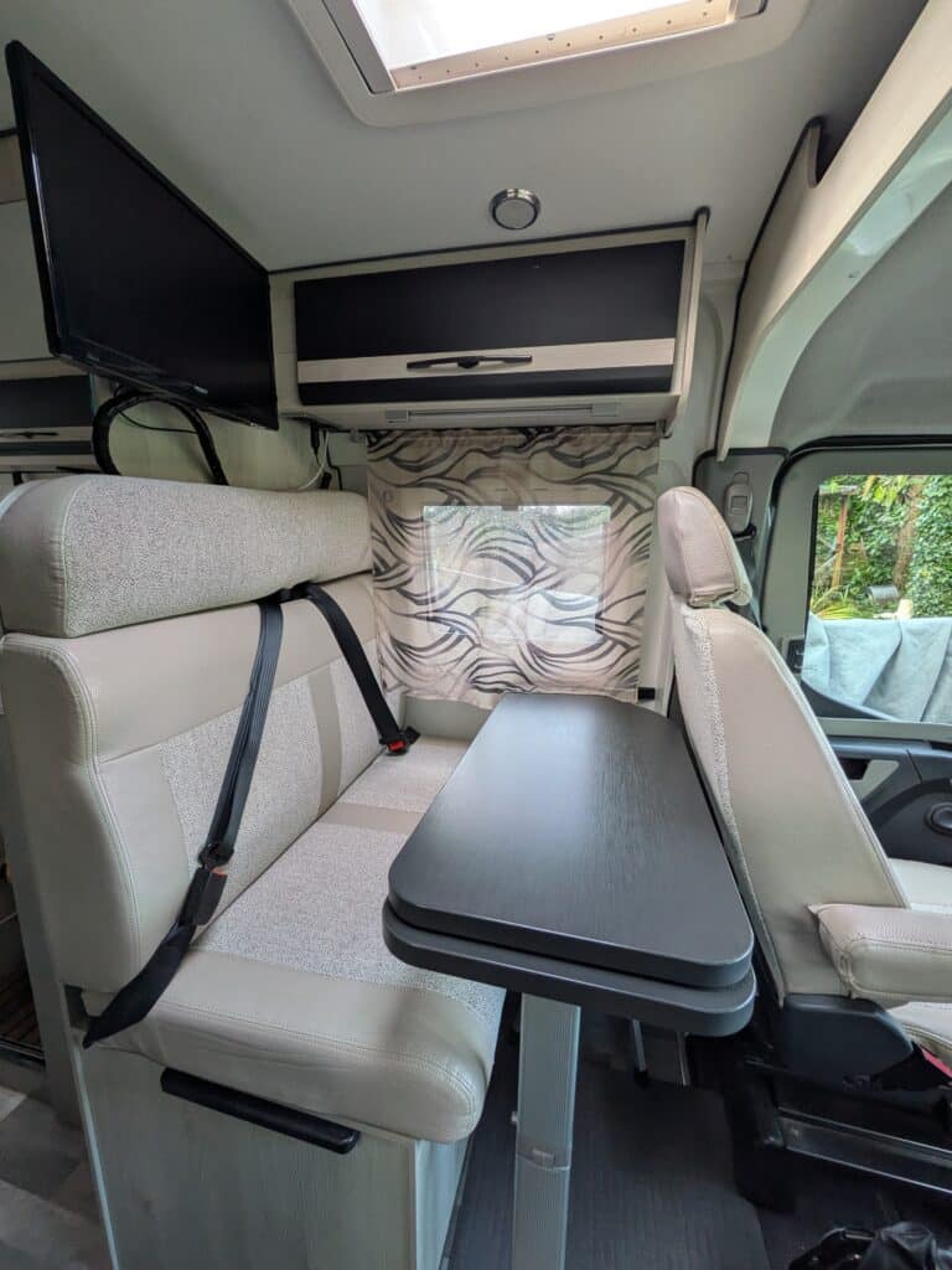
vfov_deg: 102.1
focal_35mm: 14
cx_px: 476
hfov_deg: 85.7
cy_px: 635
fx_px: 513
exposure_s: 1/25
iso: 63
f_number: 2.2
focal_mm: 1.83
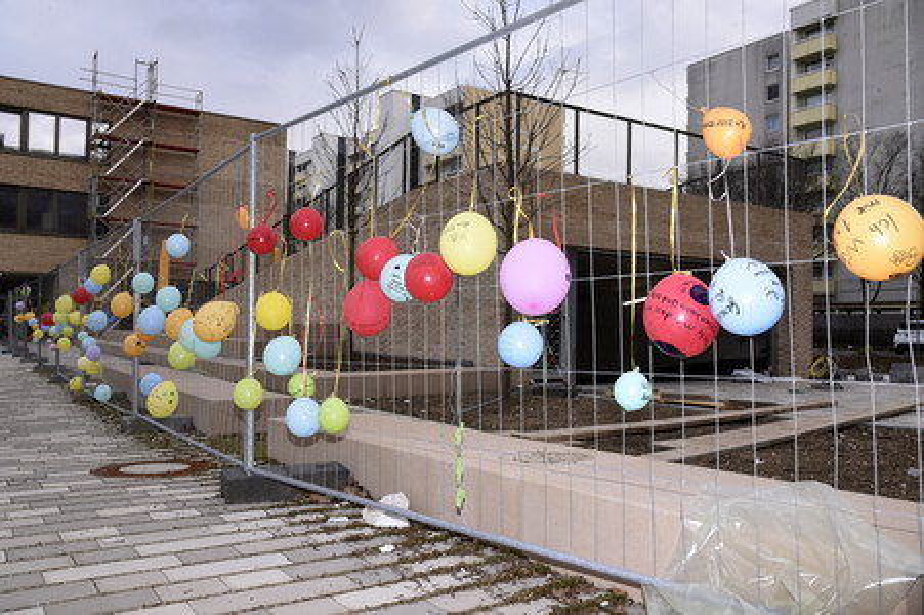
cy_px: 308
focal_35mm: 30
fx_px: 769
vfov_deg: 43.5
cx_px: 462
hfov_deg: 62.0
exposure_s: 1/160
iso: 500
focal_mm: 30
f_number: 11
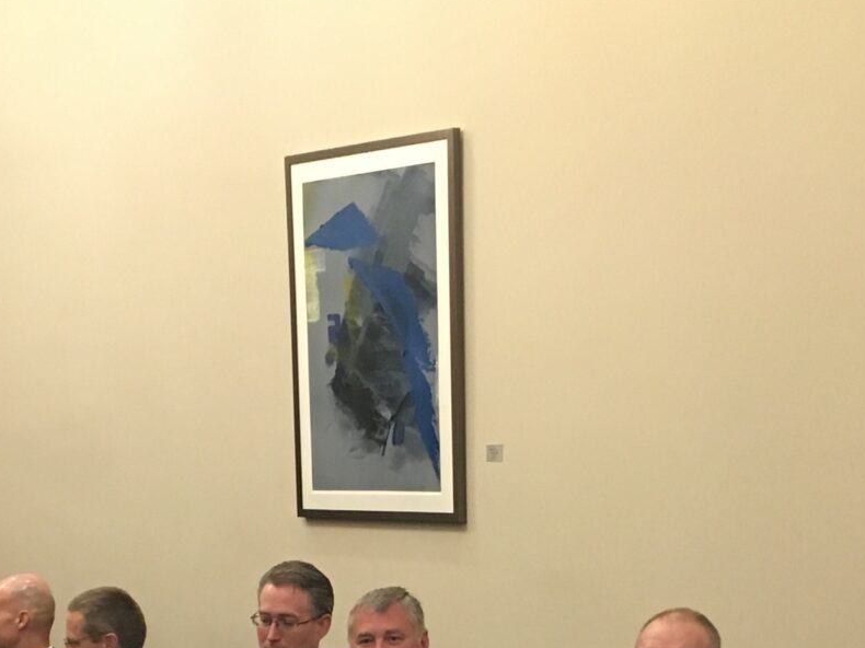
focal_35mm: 94
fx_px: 2348
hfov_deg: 20.9
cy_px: 886
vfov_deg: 14.9
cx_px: 370
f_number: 2.2
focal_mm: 4.15
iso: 160
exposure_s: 1/30
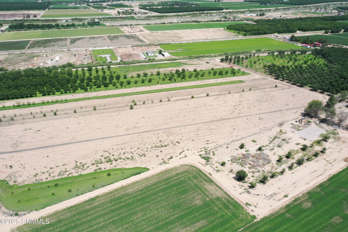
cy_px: 116
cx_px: 174
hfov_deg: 65.5
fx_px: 271
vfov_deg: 46.4
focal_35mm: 28
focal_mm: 10.26
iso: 800
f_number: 8
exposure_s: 1/1250
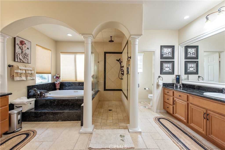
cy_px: 75
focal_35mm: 14
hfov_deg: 104.2
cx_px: 112
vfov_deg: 81.2
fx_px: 88
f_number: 4.5
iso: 400
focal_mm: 14
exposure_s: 1/80
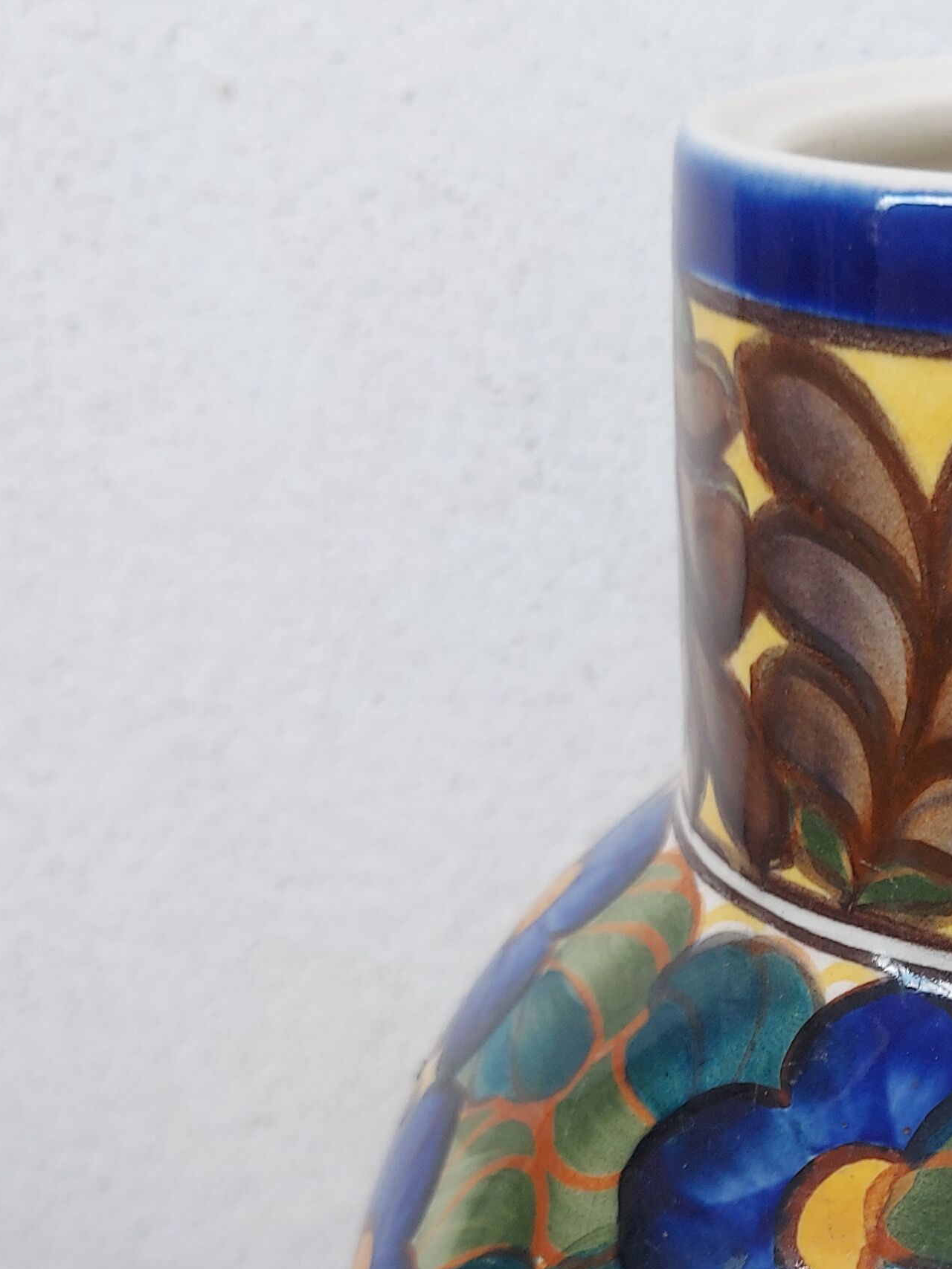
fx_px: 2384
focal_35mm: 65
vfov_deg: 29.0
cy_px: 1052
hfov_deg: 20.7
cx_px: 1208
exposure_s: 1/100
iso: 40
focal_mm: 5.23
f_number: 1.8
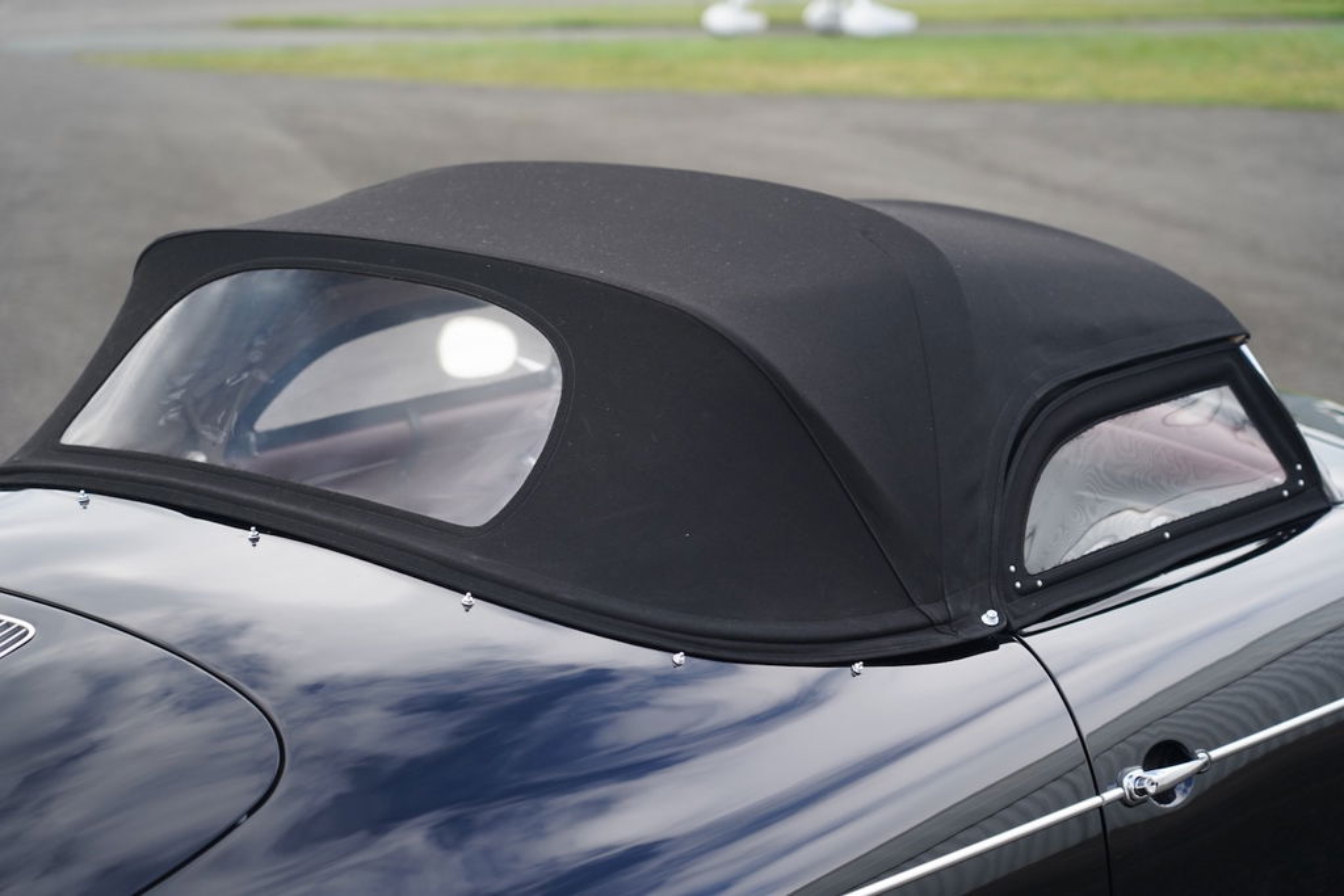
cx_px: 672
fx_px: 2950
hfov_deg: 25.7
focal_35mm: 79
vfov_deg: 17.3
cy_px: 448
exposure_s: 1/160
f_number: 4
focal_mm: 79
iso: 320
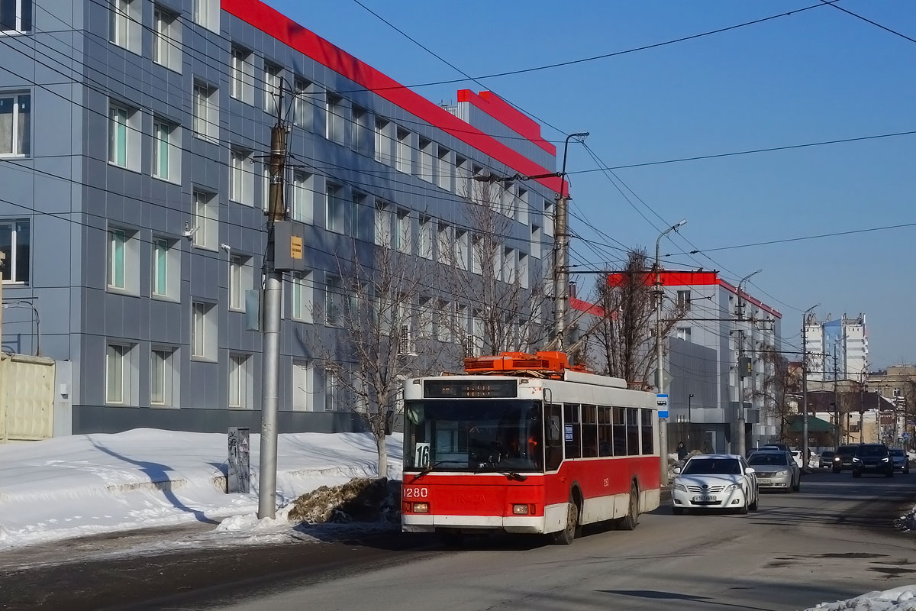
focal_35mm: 45
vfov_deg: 29.9
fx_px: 1145
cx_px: 458
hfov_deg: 43.6
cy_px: 306
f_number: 9
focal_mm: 16.59
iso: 125
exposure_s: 1/500
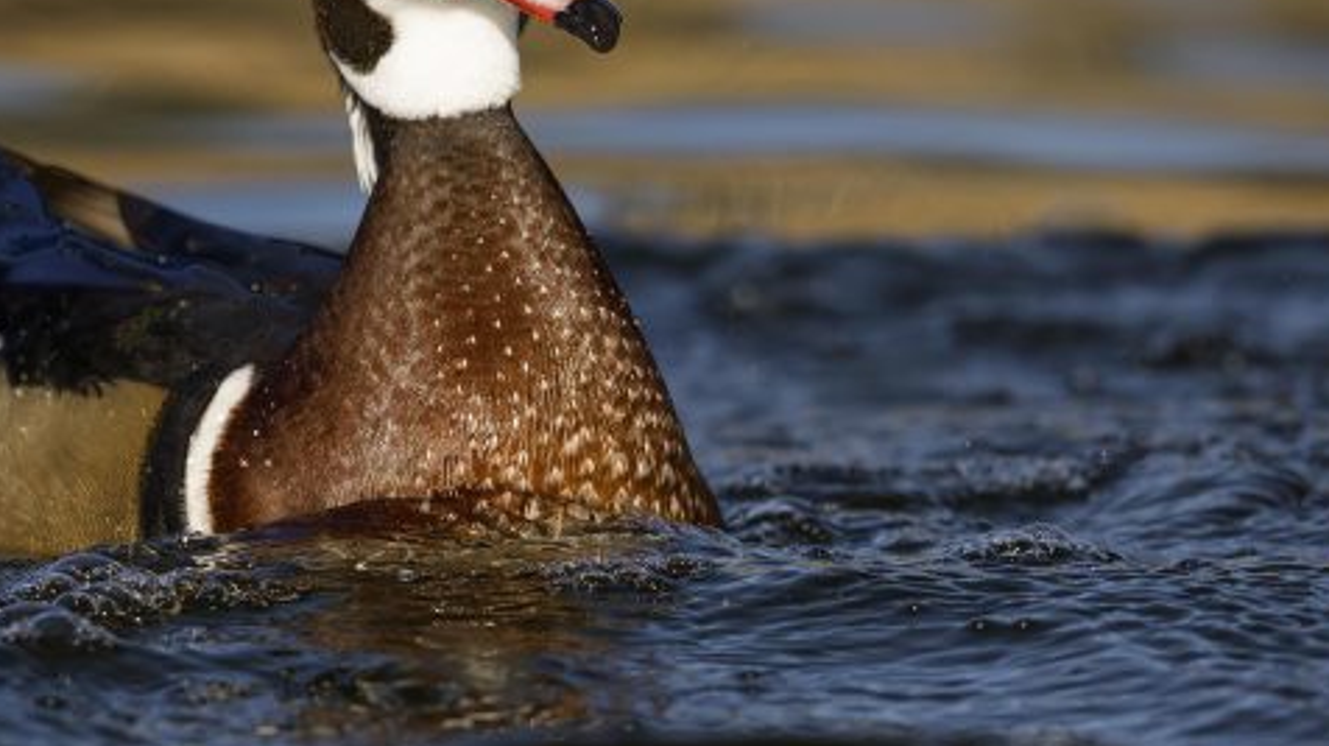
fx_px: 45605
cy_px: 256
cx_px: 430
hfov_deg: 1.7
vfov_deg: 0.9
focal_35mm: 1295
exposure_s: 1/2500
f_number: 8
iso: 1000
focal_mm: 735
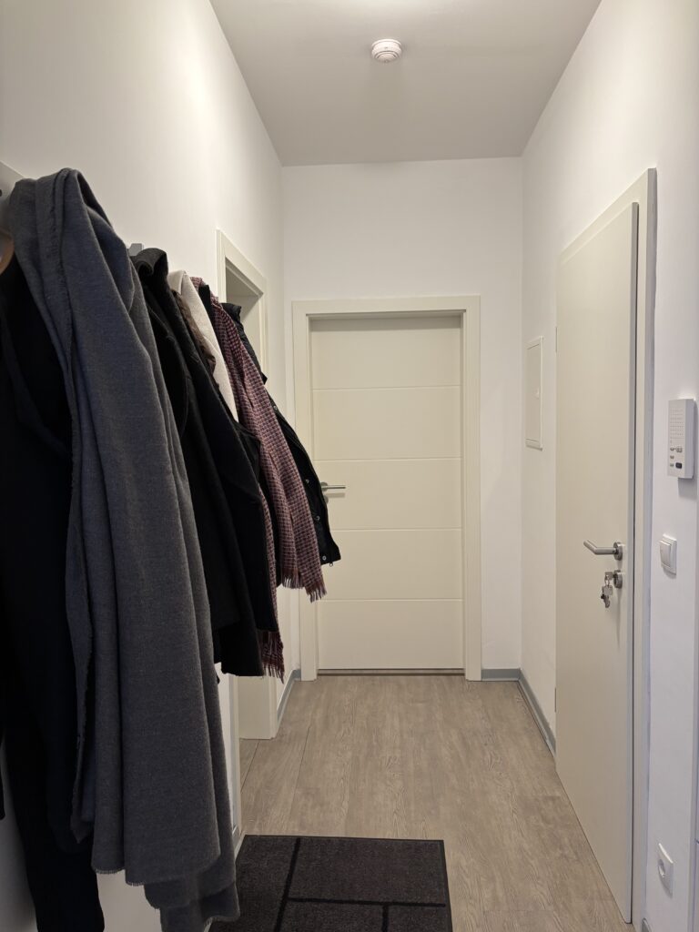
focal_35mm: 26
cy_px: 466
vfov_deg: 67.3
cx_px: 350
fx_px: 700
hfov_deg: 53.1
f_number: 1.6
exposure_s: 1/50
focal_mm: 5.96
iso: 160
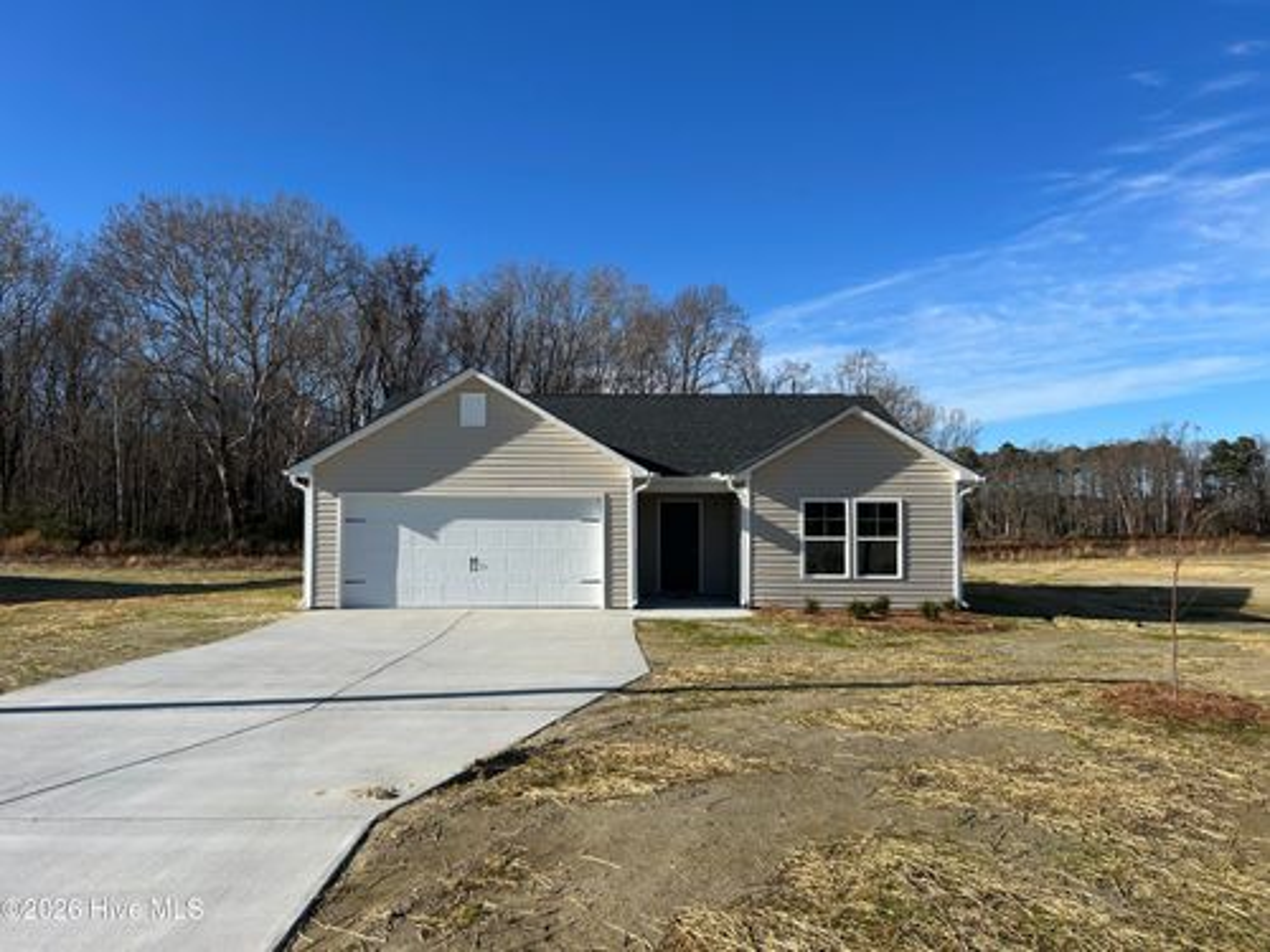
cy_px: 476
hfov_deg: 67.3
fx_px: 954
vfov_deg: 53.1
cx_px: 635
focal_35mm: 26
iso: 50
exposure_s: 1/4444
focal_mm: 5.7
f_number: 1.5
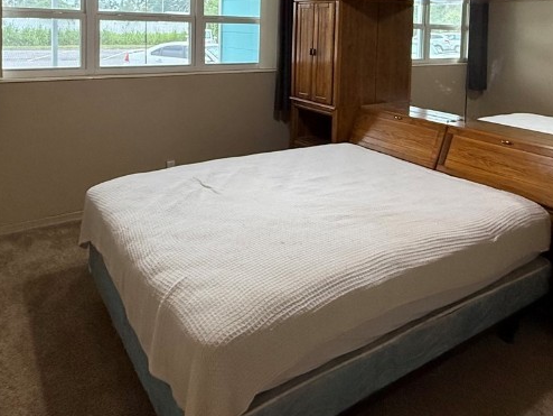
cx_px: 263
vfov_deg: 44.3
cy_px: 48
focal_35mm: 29
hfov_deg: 61.6
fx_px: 464
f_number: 2.2
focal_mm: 2.22
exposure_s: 1/120
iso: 320
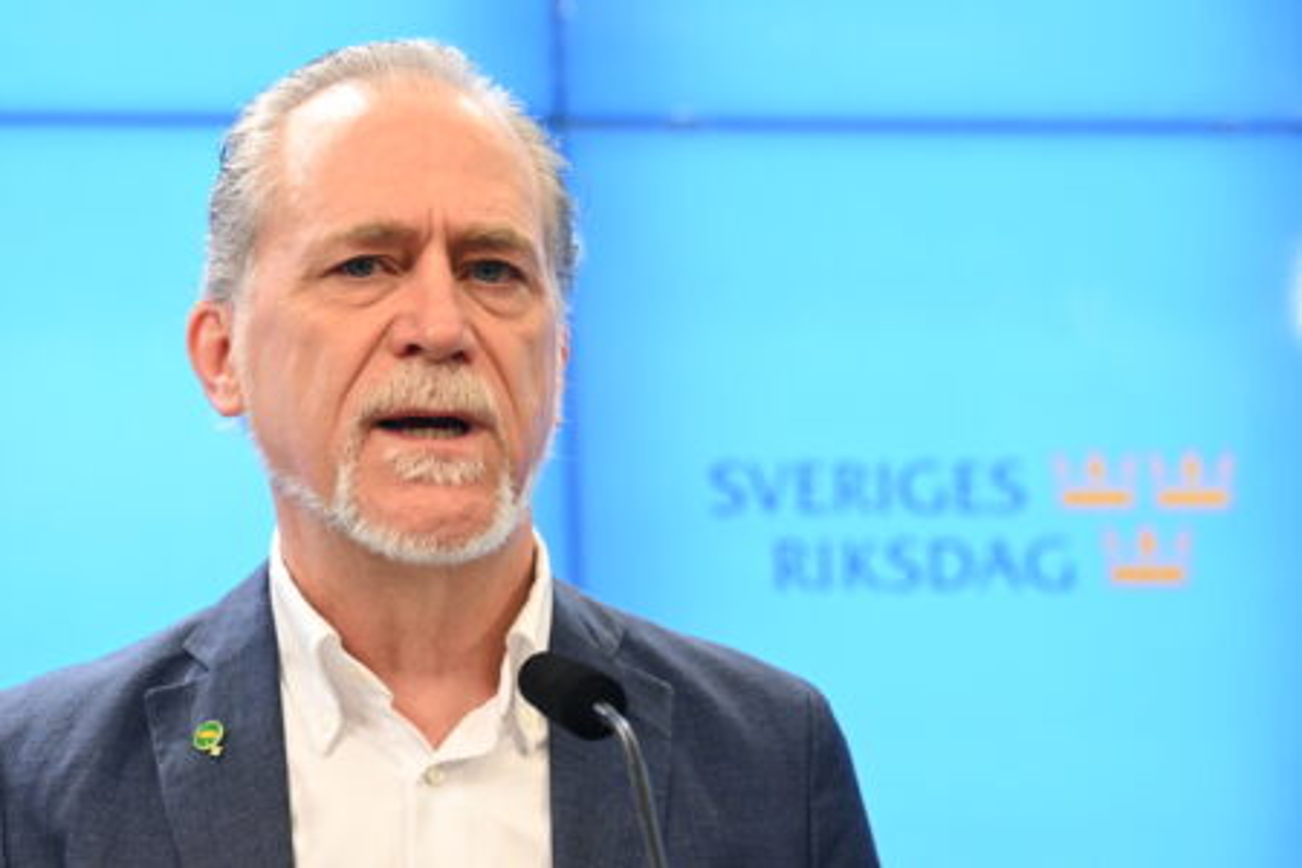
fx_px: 4882
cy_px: 434
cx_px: 651
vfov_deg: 10.2
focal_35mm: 135
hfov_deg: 15.2
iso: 2000
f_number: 5
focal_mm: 135
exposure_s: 1/160
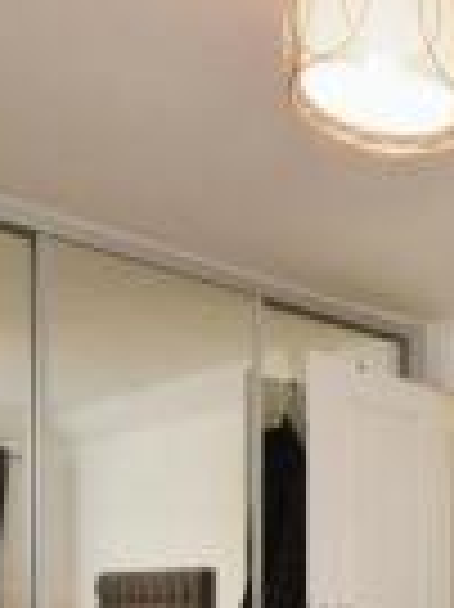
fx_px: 893
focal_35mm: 51
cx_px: 697
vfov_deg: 34.2
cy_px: 606
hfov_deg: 22.8
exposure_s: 1/30
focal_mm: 10
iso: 1000
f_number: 8
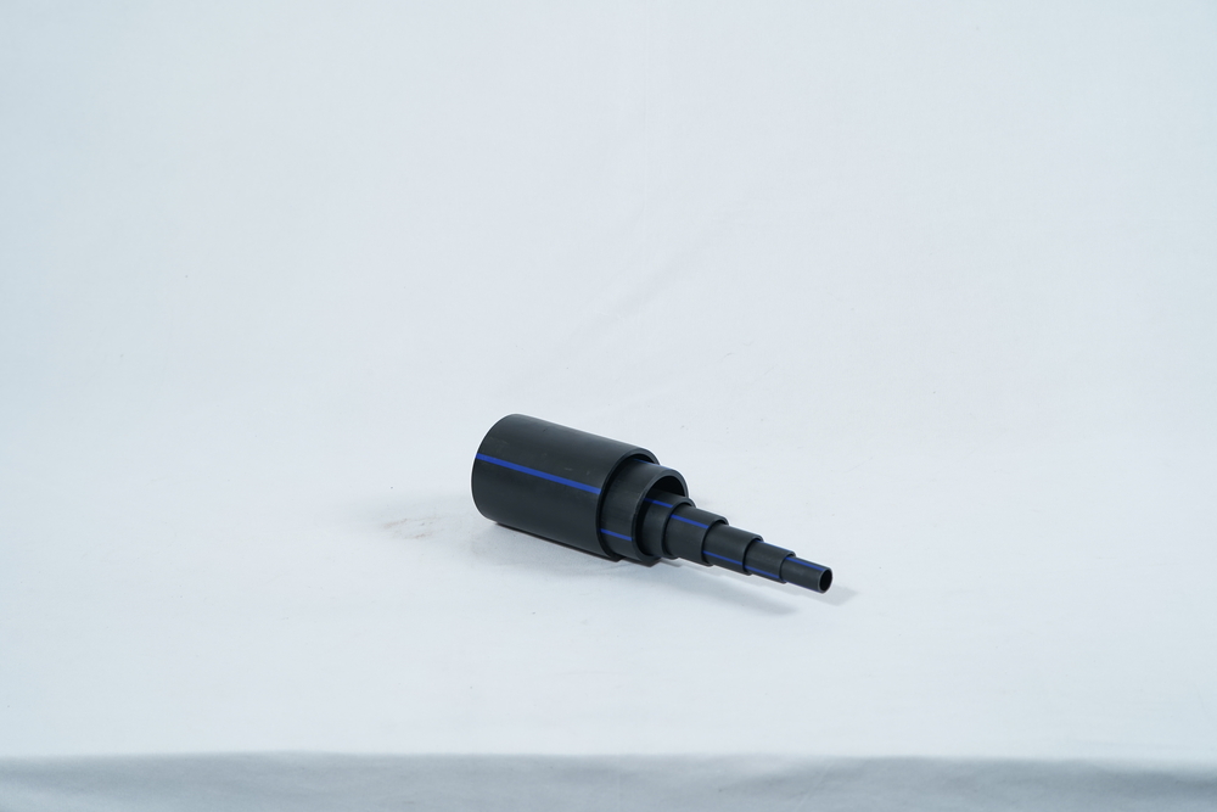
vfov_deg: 19.5
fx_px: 2367
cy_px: 406
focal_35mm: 70
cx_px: 608
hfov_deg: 28.8
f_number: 8
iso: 500
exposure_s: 1/100
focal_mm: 70
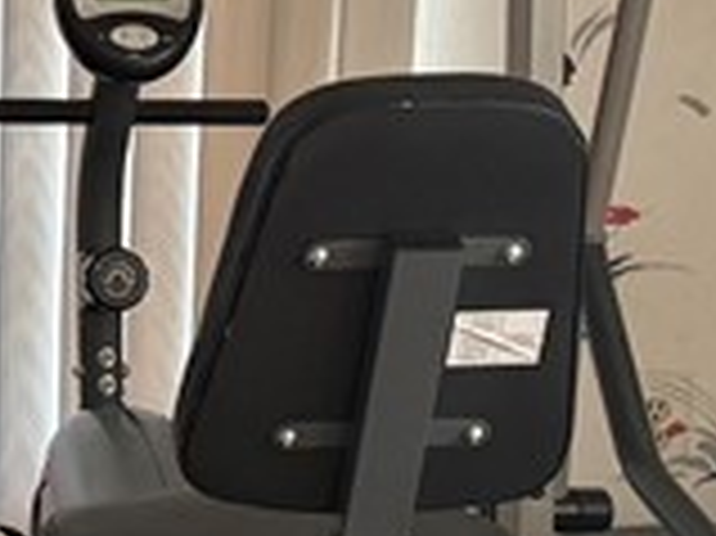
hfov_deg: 11.5
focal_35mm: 155
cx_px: -693
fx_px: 3204
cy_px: 198
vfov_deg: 9.6
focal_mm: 6.76
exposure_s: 1/77
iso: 200
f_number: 1.78
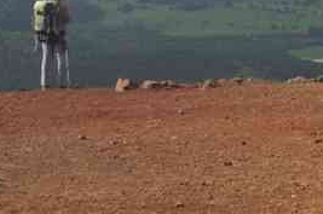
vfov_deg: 7.4
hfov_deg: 11.0
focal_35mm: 186
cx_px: 278
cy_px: 114
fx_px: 1665
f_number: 8
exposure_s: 1/180
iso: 100
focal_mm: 33
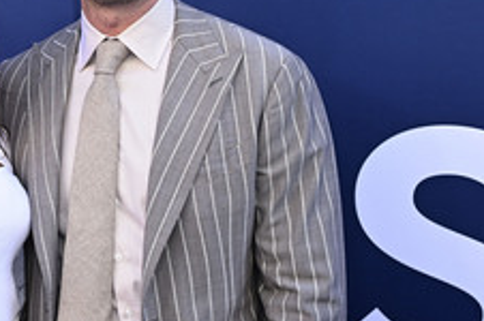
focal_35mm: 96
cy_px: 101
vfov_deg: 14.2
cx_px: 61
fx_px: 1289
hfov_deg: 20.9
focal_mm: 48
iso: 500
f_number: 5.6
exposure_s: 1/200
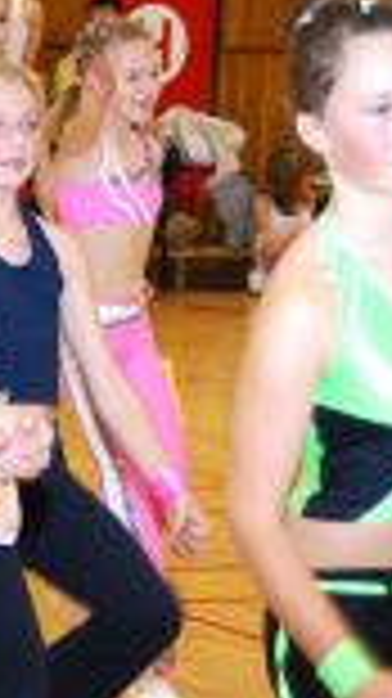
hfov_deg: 5.5
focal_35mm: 213
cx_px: -442
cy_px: 628
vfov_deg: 10.1
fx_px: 3942
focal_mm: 42
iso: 800
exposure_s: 1/100
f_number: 5.3
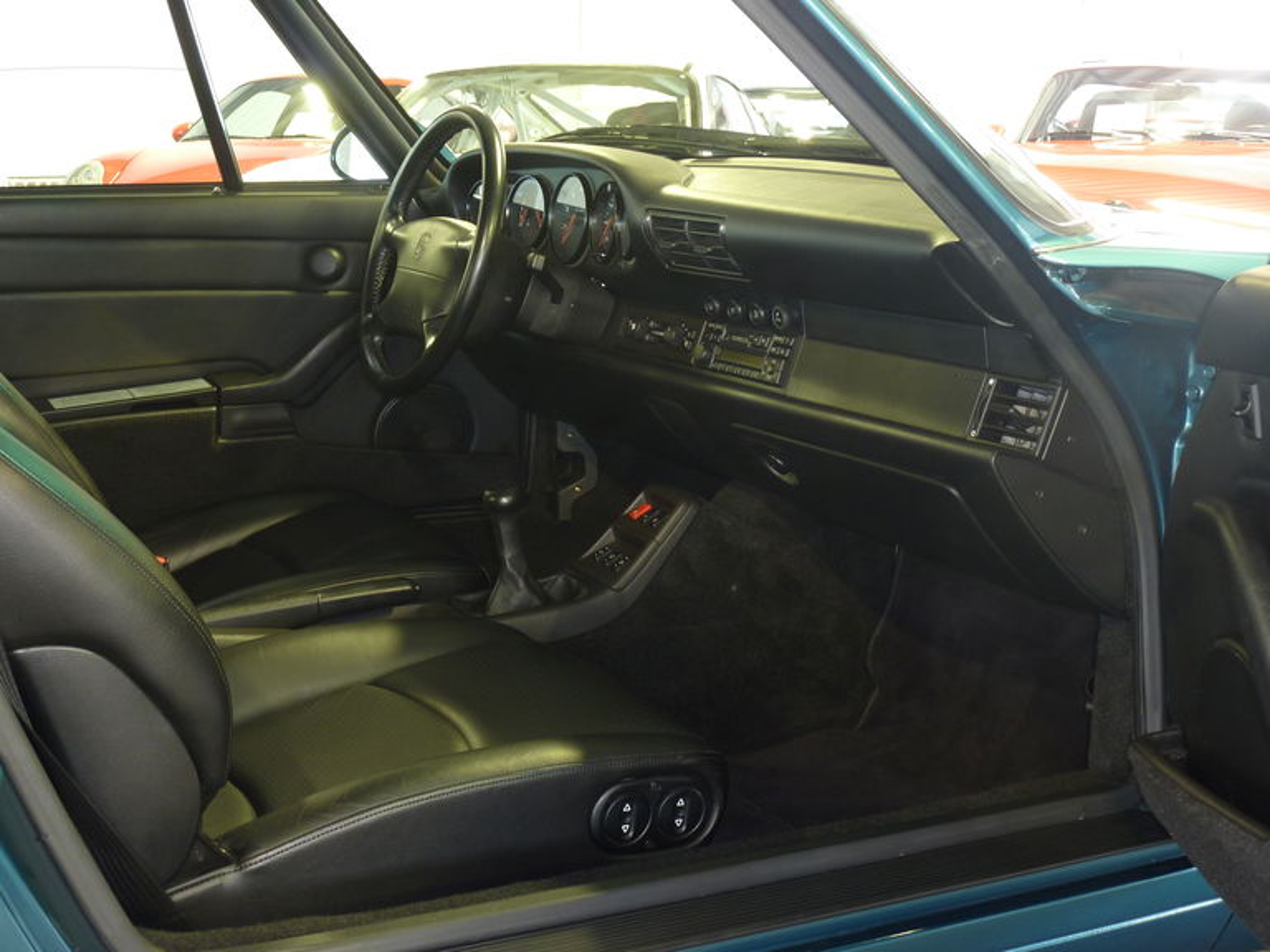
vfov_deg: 30.3
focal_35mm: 48
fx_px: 1761
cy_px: 476
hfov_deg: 39.7
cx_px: 635
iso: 100
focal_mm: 7.9
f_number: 3.8
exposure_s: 1
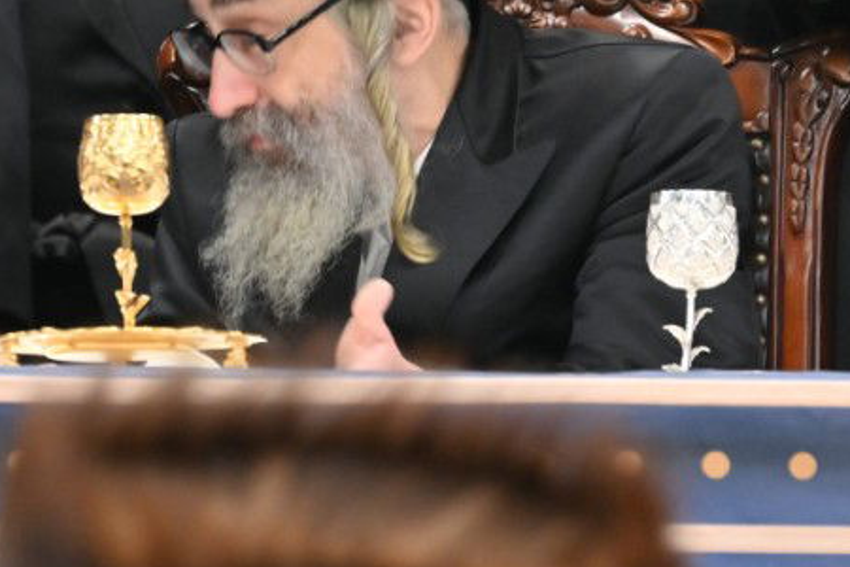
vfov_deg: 2.0
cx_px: 72
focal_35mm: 682
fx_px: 16102
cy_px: -23
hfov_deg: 3.0
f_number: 4
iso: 500
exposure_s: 1/125
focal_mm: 200
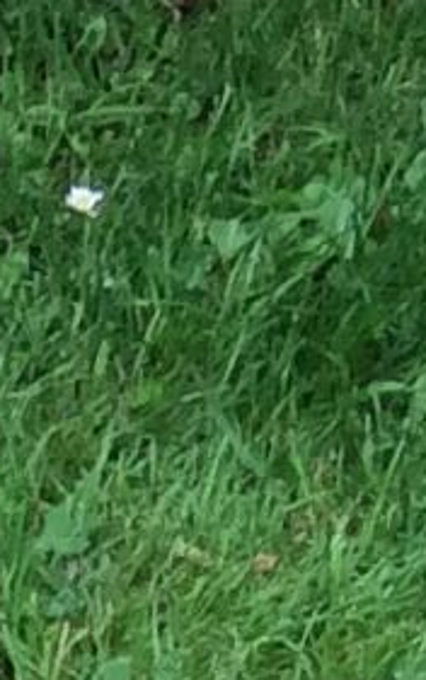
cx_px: -726
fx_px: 5787
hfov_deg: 4.1
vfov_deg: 6.4
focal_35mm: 312
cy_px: 1677
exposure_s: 1/314
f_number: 2.4
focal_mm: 3.3
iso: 32
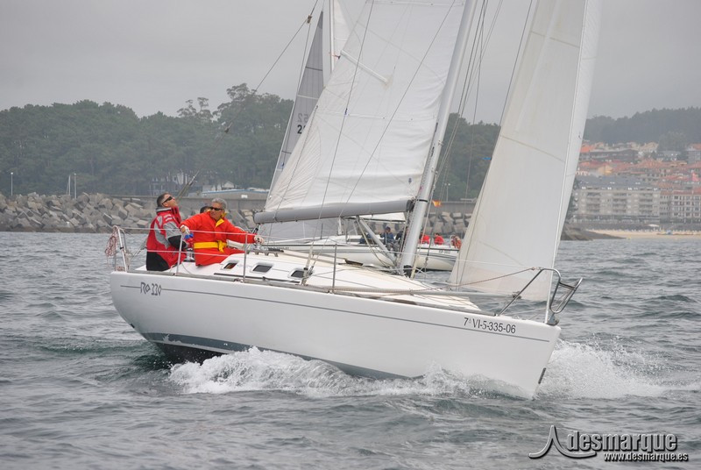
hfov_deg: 12.4
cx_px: 350
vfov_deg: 8.3
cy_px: 235
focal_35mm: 165
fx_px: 3218
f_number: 5.6
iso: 100
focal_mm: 110
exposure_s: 1/500
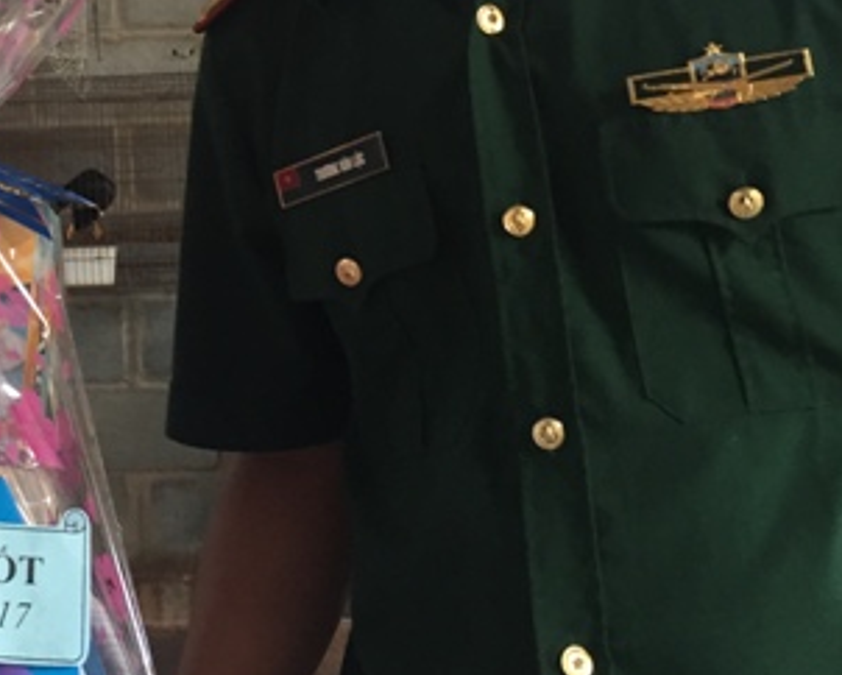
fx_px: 1870
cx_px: 50
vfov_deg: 19.9
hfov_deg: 24.5
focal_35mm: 75
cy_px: 31
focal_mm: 4.15
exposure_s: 1/33
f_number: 2.2
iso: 64
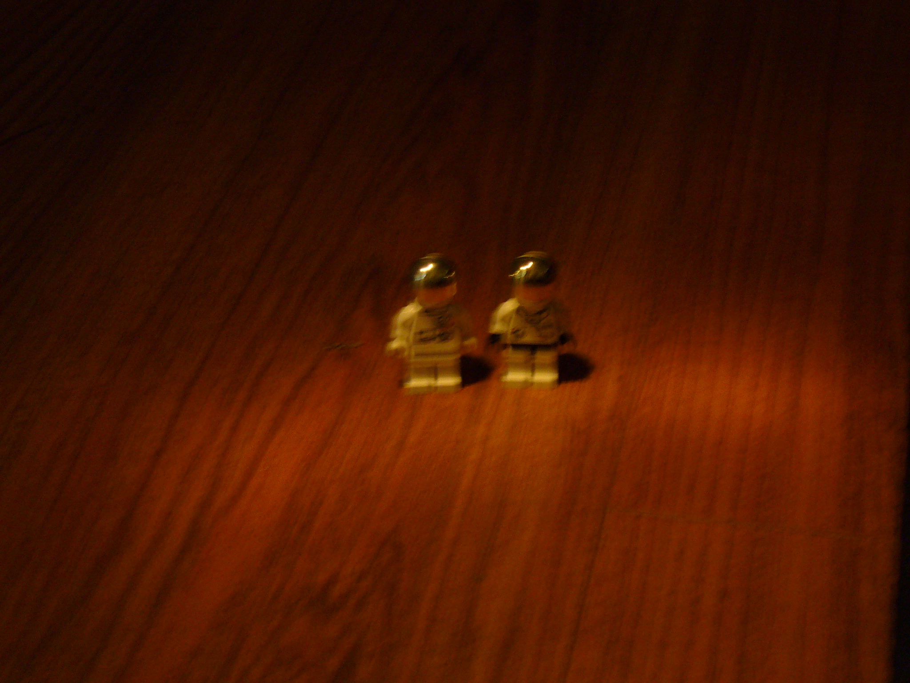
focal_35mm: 107
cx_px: 455
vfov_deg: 13.8
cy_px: 342
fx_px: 2813
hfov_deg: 18.4
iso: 100
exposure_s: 1/8
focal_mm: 12.8
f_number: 3.3
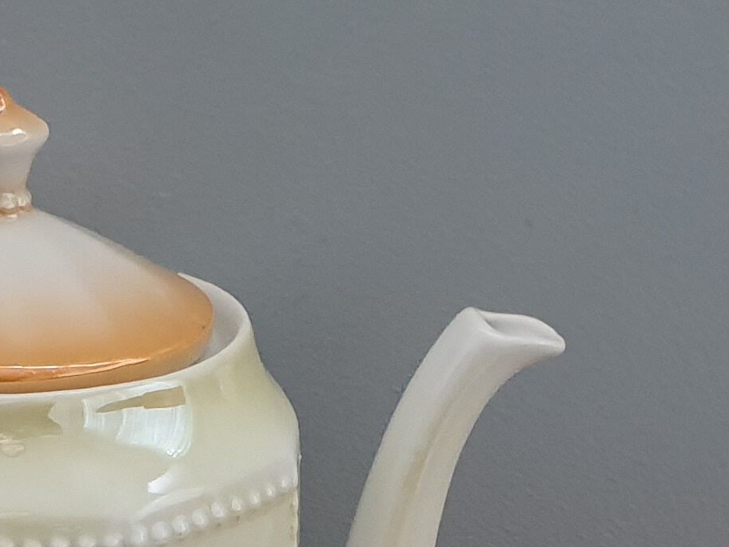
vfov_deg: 11.8
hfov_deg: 17.1
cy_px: 1019
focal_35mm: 115
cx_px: 274
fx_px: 2422
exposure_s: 1/50
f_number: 2.4
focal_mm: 4.3
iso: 200
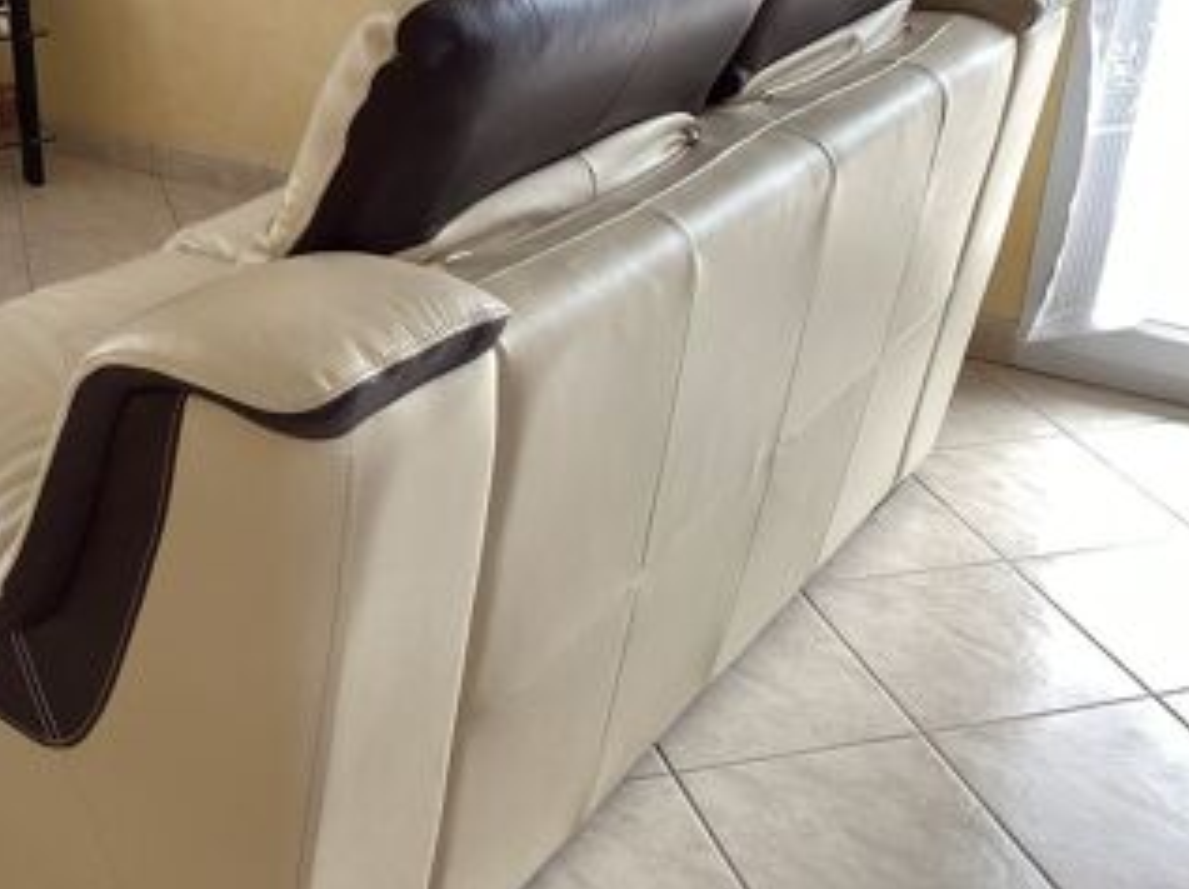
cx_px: 386
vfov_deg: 30.6
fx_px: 1613
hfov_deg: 39.9
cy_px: 308
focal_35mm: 47
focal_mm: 3.3
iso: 50
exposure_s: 1/60
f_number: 2.4
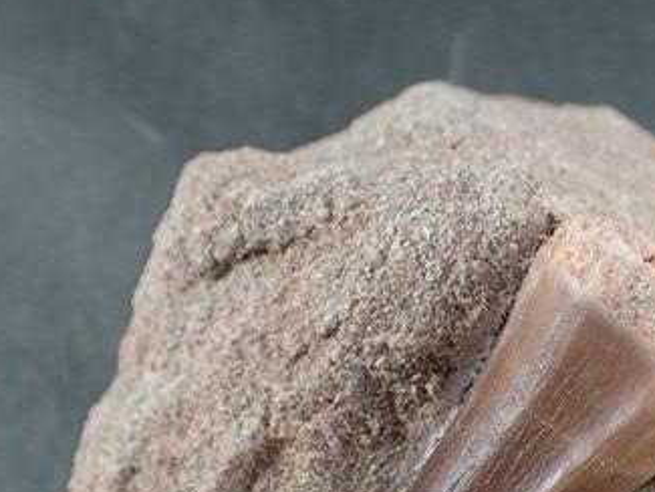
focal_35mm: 59
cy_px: 423
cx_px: 554
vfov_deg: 24.3
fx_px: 1117
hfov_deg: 31.5
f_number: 2.3
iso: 100
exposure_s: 1/160
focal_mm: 5.5
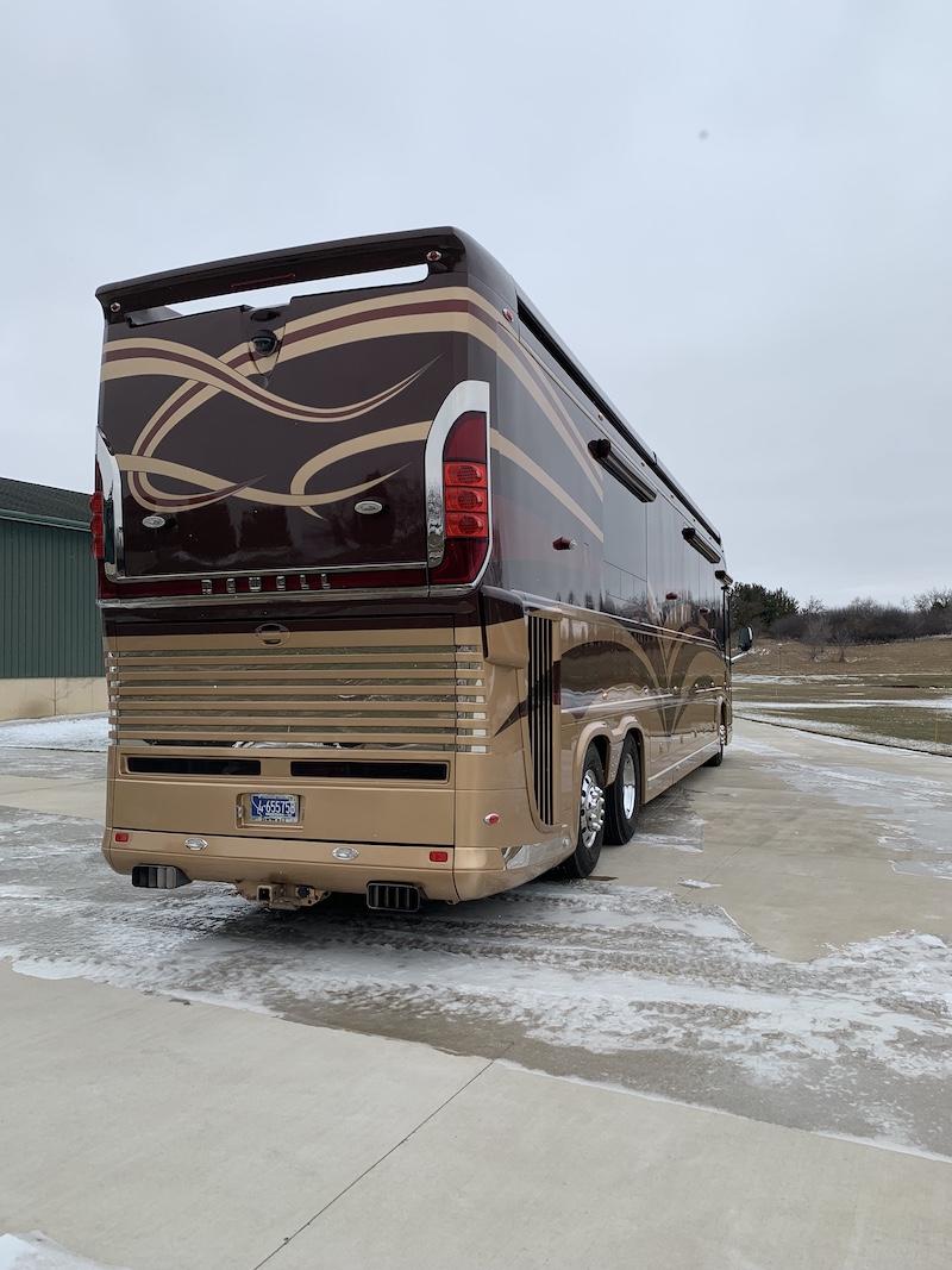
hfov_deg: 53.1
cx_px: 476
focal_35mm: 26
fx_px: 954
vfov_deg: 67.3
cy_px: 635
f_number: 1.8
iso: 25
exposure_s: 1/1266
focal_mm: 4.25
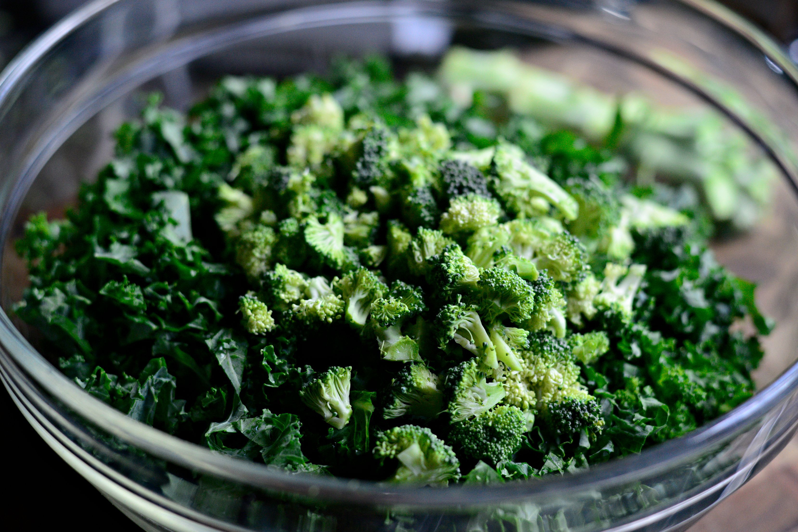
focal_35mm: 50
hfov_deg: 39.6
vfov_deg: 27.0
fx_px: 1109
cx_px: 399
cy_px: 266
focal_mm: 50
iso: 2000
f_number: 3.2
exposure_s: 1/320
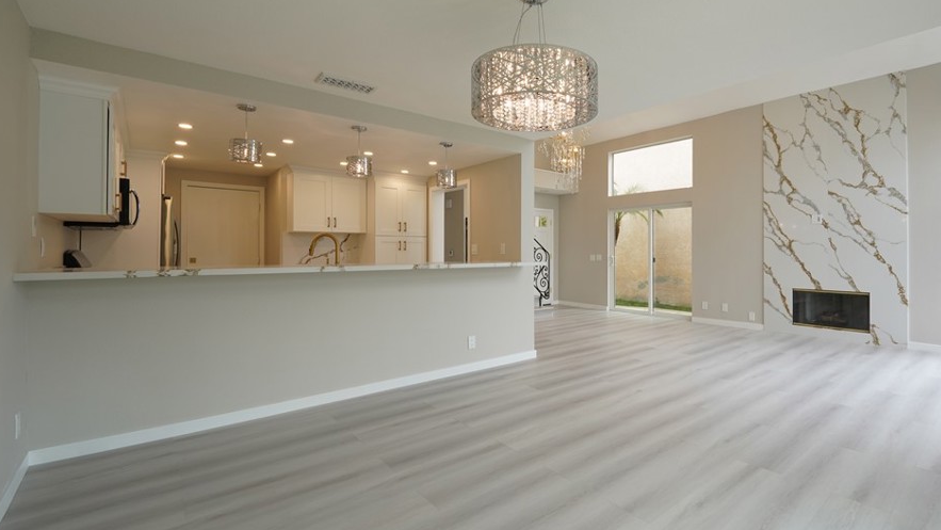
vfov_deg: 63.9
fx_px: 424
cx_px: 532
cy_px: 247
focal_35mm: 17
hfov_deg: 95.4
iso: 640
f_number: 9
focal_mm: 14
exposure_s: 1/80
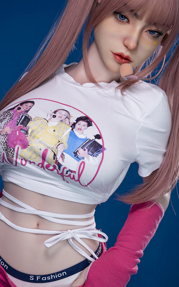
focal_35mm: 84
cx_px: 69
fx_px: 655
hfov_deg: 15.5
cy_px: 162
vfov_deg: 24.6
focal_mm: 50
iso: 100
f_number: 3.5
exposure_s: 1/125
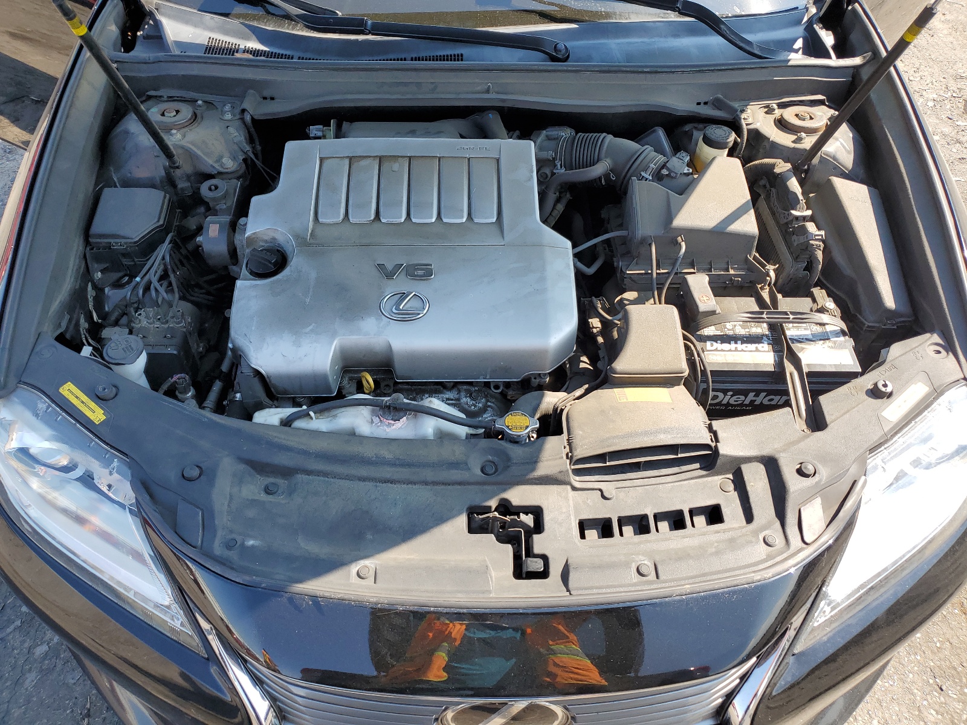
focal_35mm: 26
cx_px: 484
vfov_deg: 53.1
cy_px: 362
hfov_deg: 67.3
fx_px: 726
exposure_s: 1/714
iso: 50
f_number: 1.5
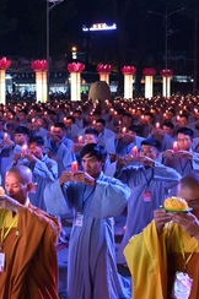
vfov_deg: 31.4
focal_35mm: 64
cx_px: -5
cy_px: 119
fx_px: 532
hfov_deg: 20.4
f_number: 4
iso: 4000
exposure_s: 1/60
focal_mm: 24
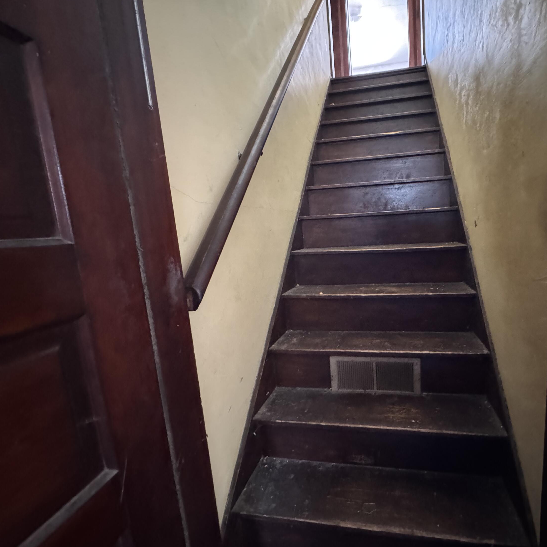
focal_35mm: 17
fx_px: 304
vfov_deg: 84.0
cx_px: 343
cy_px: 275
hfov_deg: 82.3
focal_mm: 2.22
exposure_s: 1/32
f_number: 2.2
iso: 1600
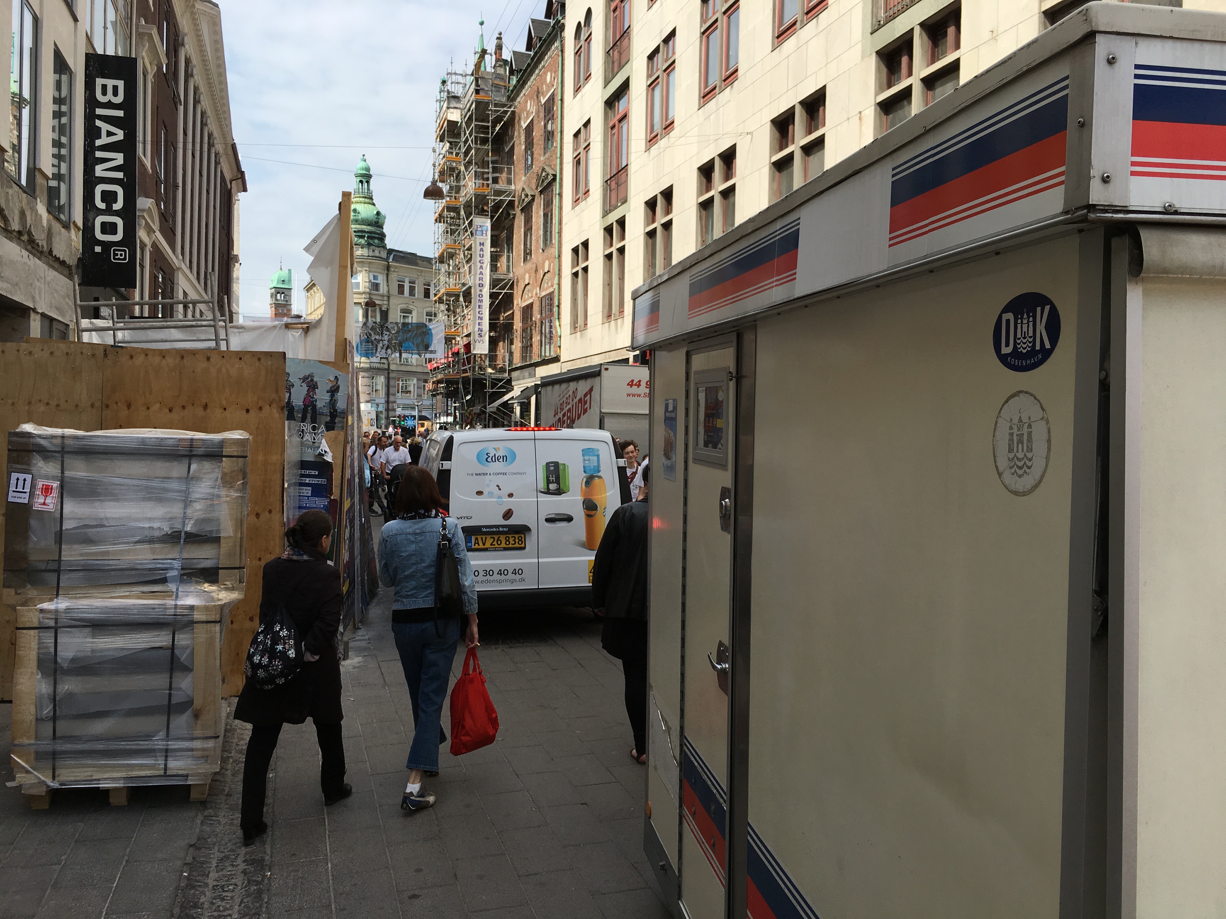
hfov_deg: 61.7
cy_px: 460
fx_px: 1027
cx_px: 613
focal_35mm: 29
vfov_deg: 48.2
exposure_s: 1/1183
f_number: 2.2
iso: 25
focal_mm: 4.15
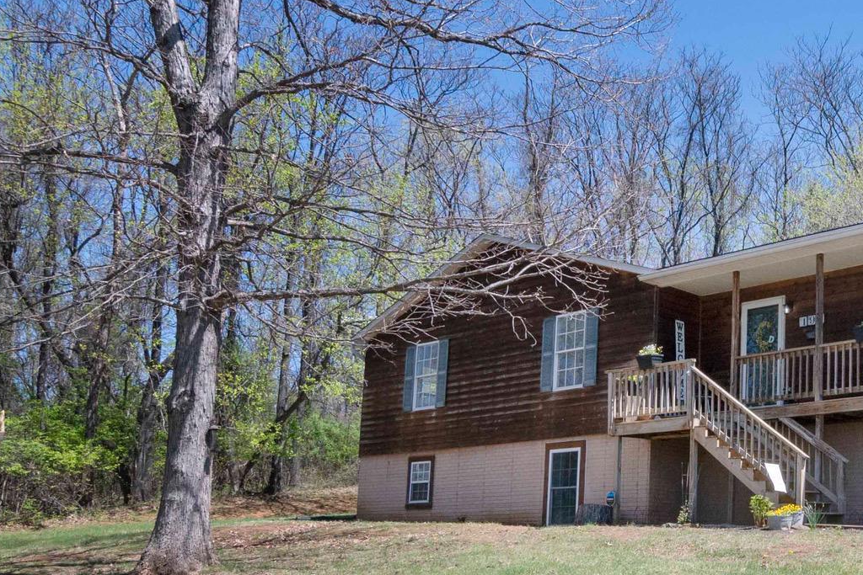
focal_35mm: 42
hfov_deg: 42.3
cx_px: 789
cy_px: 422
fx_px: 1007
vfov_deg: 31.4
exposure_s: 1/640
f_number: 13
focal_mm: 14
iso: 1000
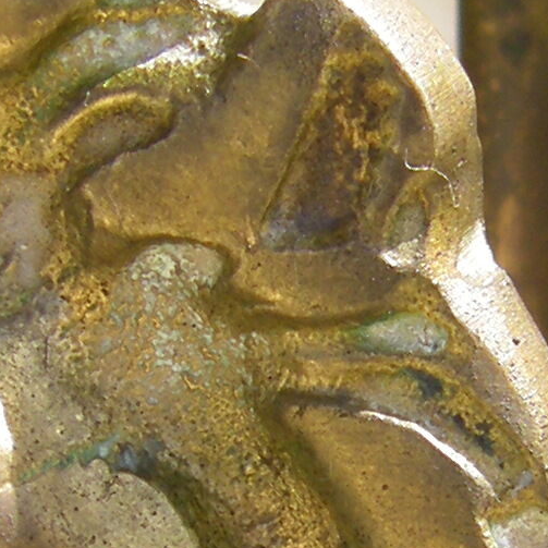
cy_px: 502
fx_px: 3904
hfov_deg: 8.0
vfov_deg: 8.0
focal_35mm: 218
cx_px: 538
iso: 64
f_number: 3.5
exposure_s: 1/200
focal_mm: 6.3
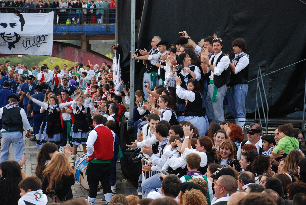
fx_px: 894
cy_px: 102
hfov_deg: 19.4
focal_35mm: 105
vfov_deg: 13.1
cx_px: 153
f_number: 5.6
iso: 400
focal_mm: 70
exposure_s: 1/100
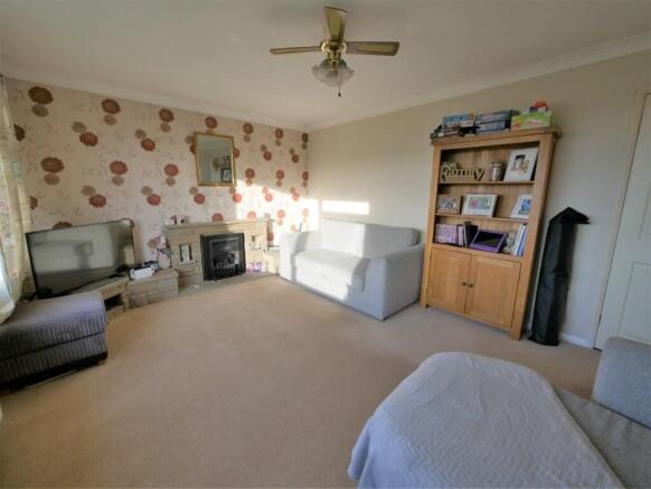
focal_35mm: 14
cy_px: 244
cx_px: 326
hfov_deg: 102.0
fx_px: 263
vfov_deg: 85.7
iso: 200
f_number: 4
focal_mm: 7
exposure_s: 1/125
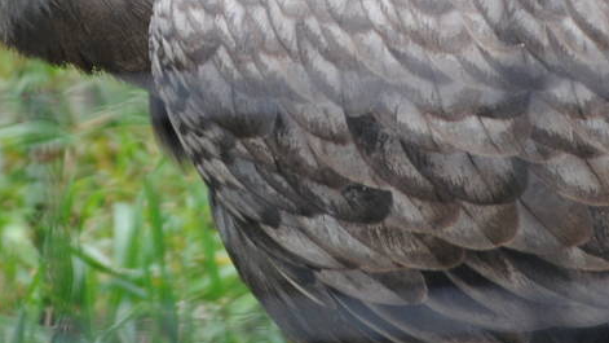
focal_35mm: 620
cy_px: -219
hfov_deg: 3.5
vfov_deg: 2.0
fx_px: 10012
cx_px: 246
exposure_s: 1/125
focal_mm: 116
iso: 280
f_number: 4.8
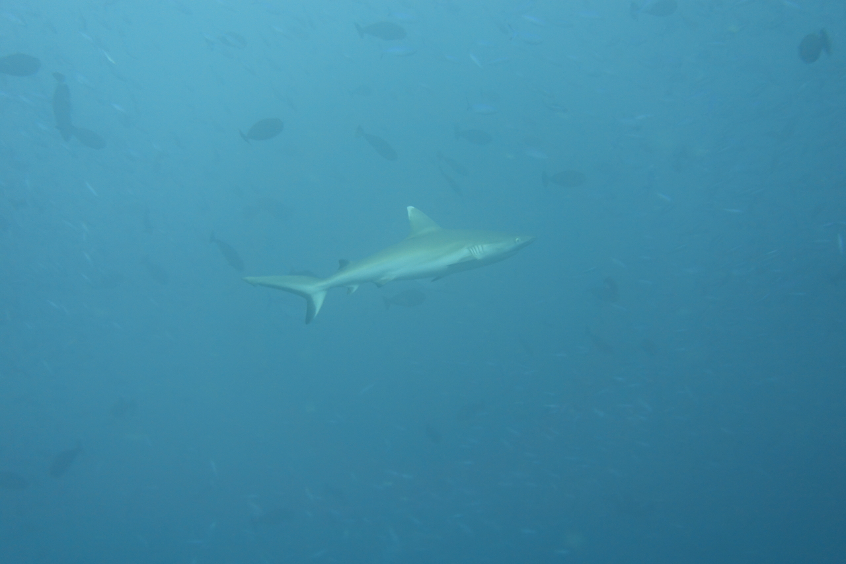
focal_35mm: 47
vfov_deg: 28.6
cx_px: 423
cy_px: 282
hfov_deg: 41.9
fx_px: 1104
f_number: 2.8
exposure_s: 1/80
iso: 125
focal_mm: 17.27
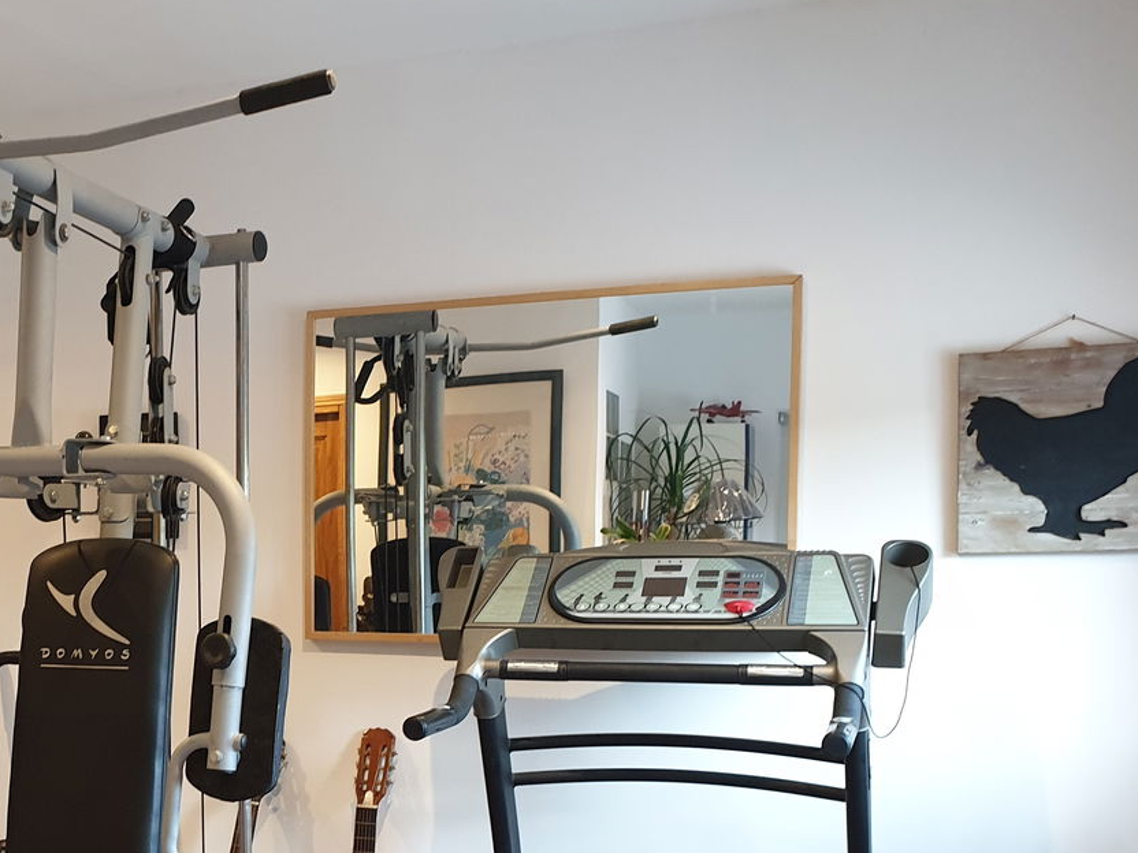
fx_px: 1644
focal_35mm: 50
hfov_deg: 36.1
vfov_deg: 28.5
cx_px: 141
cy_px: 670
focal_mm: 4.3
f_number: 2.4
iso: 320
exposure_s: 1/33
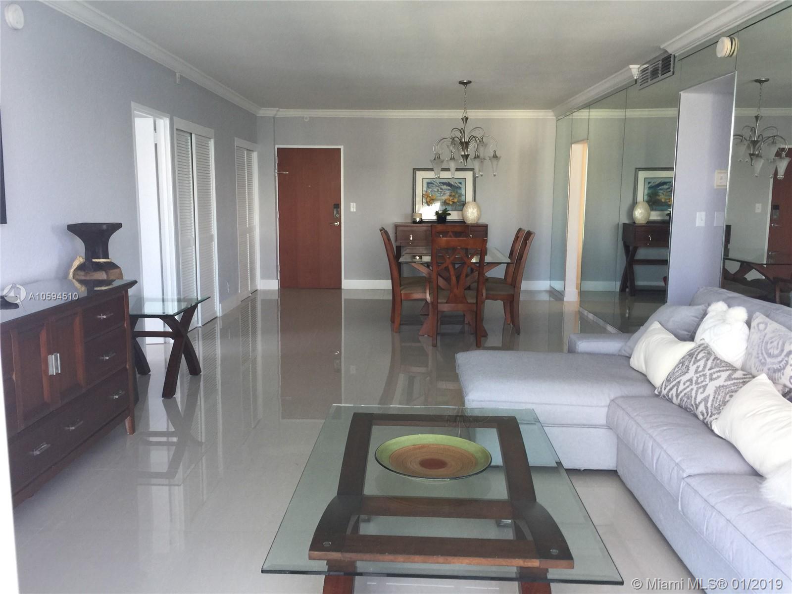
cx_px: 396
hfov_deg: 61.7
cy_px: 297
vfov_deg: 48.2
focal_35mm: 29
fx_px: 664
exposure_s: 1/30
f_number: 2.2
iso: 32
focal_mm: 4.15
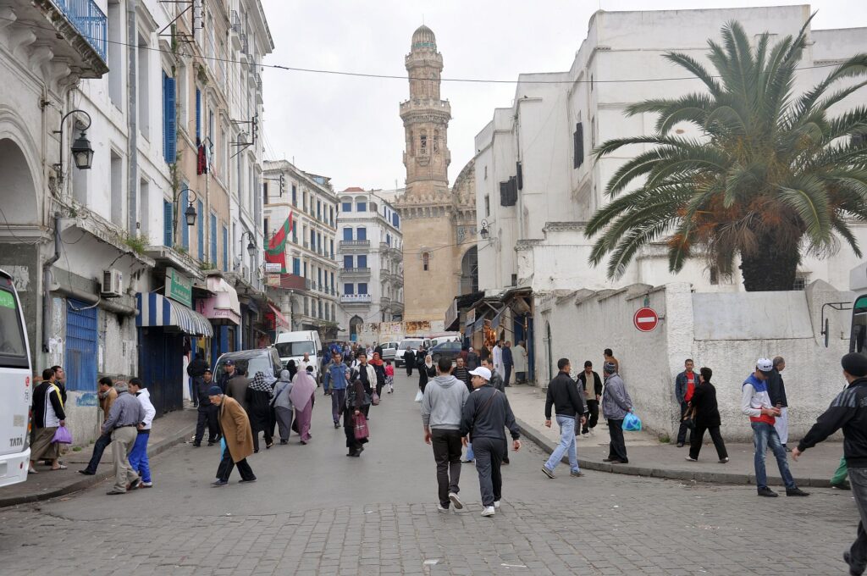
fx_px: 938
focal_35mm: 39
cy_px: 288
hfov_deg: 49.6
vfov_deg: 34.1
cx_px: 434
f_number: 6.3
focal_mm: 26
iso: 200
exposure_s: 1/160
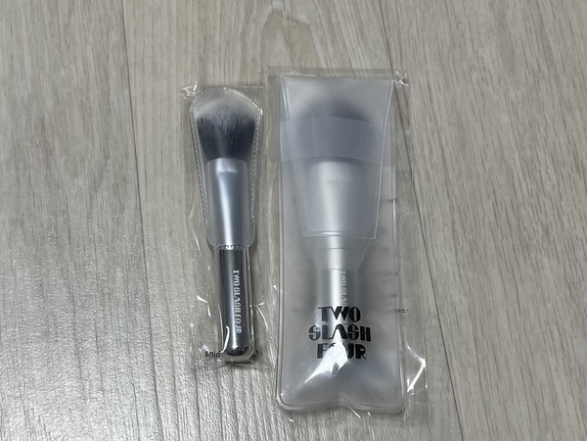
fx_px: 441
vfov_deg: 53.1
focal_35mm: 26
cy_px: 220
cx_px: 294
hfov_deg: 67.3
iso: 80
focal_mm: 4.2
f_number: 1.6
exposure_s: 1/120
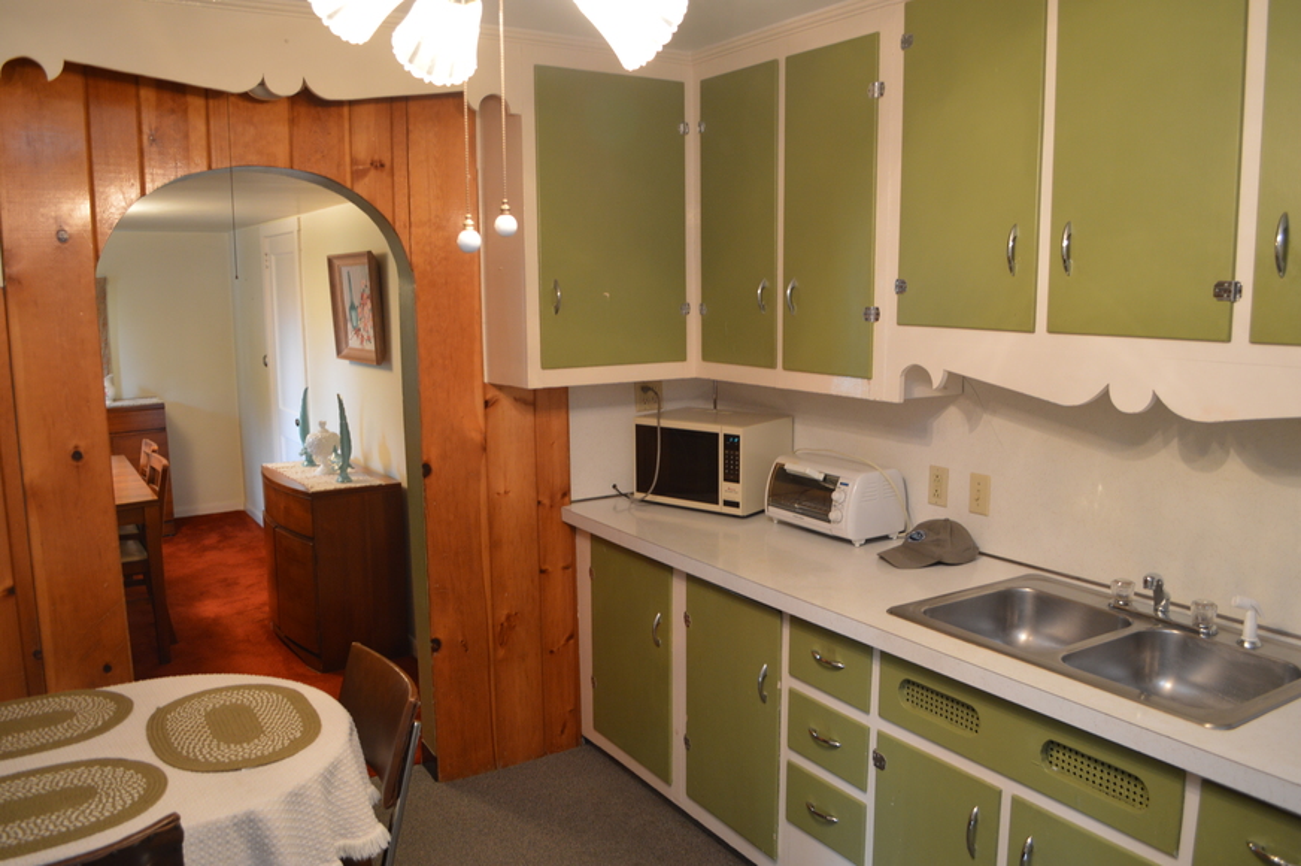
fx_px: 975
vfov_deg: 47.9
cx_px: 650
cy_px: 433
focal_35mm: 27
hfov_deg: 67.4
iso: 500
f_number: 3.5
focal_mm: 18
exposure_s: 1/15
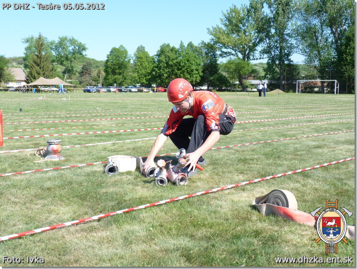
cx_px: 178
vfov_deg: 51.4
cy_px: 134
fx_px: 279
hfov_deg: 65.3
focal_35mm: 27
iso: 80
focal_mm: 4.8
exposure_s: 1/500
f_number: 2.8
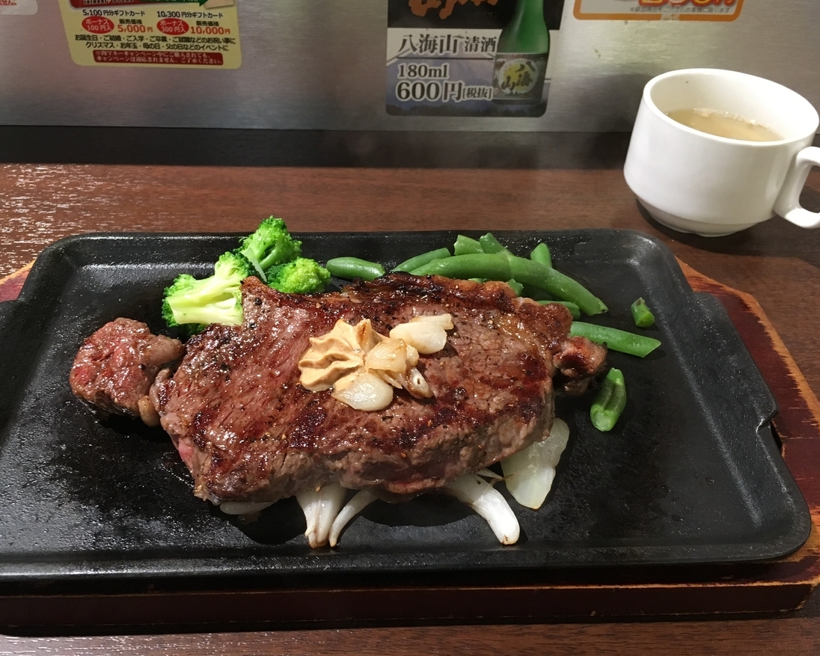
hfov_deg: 57.1
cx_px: 387
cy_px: 325
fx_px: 752
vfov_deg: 47.1
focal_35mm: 31
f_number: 2.2
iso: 125
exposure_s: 1/30
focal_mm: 4.15
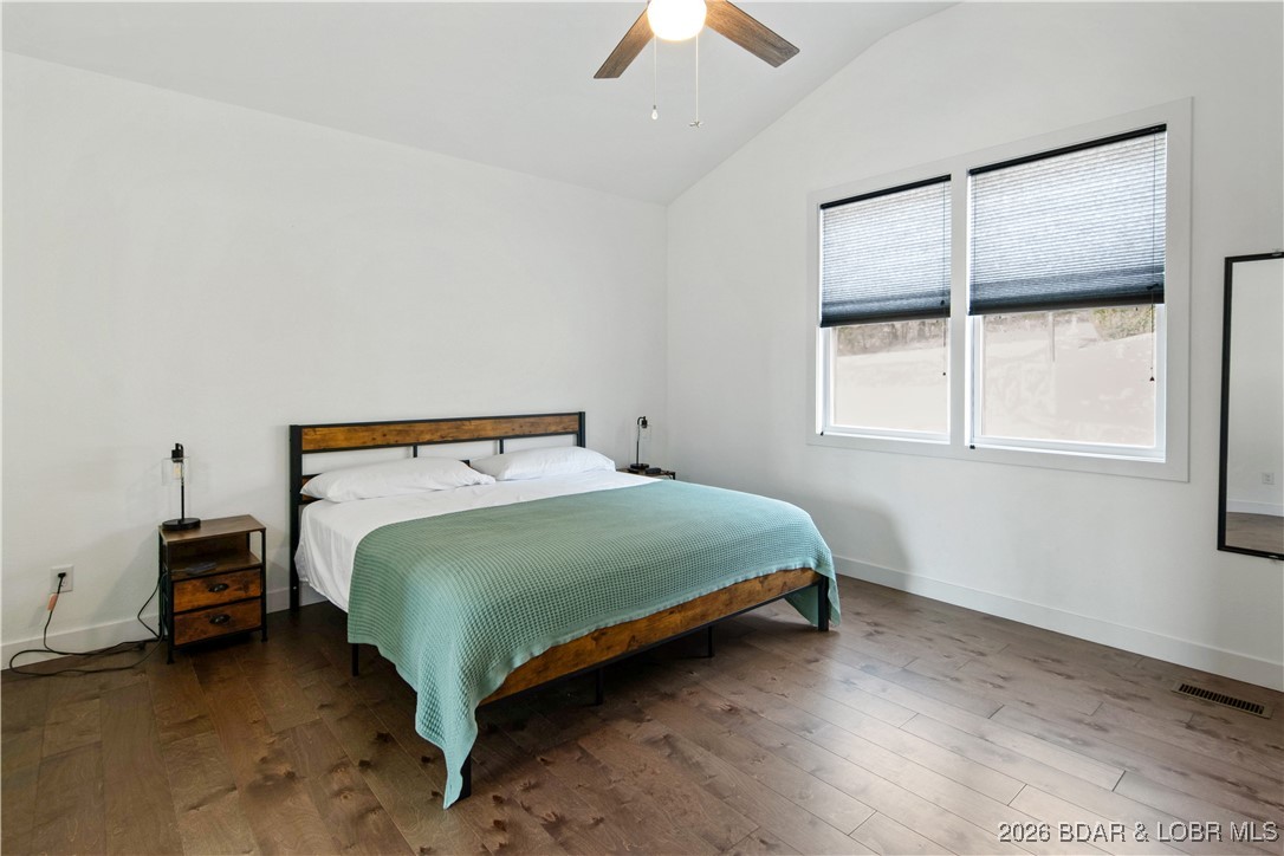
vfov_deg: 72.1
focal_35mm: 16
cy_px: 428
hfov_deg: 95.0
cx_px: 642
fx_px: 588
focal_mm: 11
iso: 320
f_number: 7.1
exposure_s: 1/40
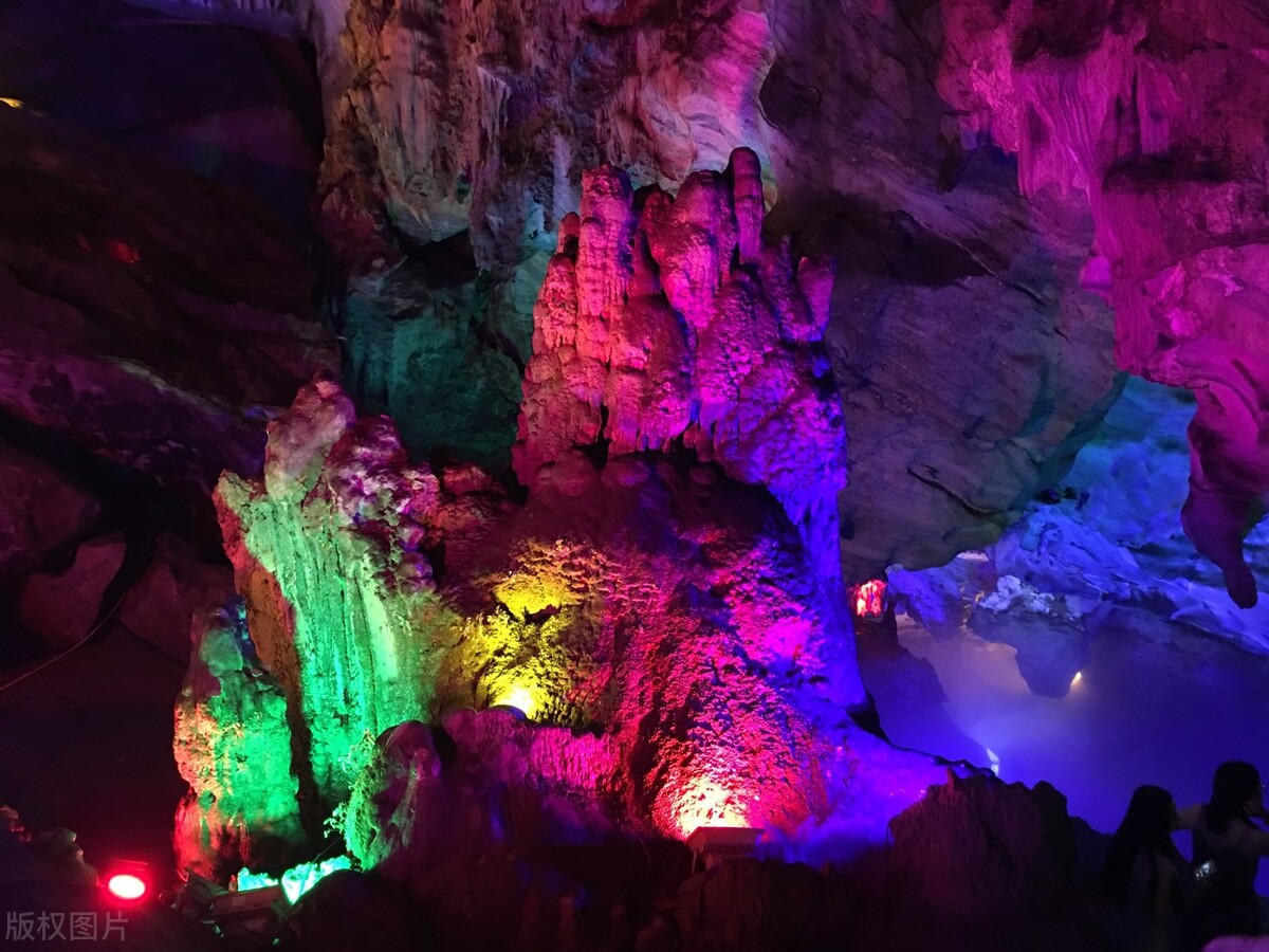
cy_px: 476
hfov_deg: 61.7
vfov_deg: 48.2
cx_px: 634
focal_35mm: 29
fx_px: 1063
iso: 125
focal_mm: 4.15
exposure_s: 1/4
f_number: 2.2
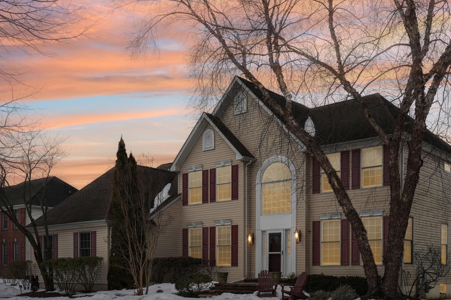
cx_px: 256
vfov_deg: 33.4
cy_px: 168
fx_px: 501
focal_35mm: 40
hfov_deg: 48.3
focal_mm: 34
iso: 100
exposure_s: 1/250
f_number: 8
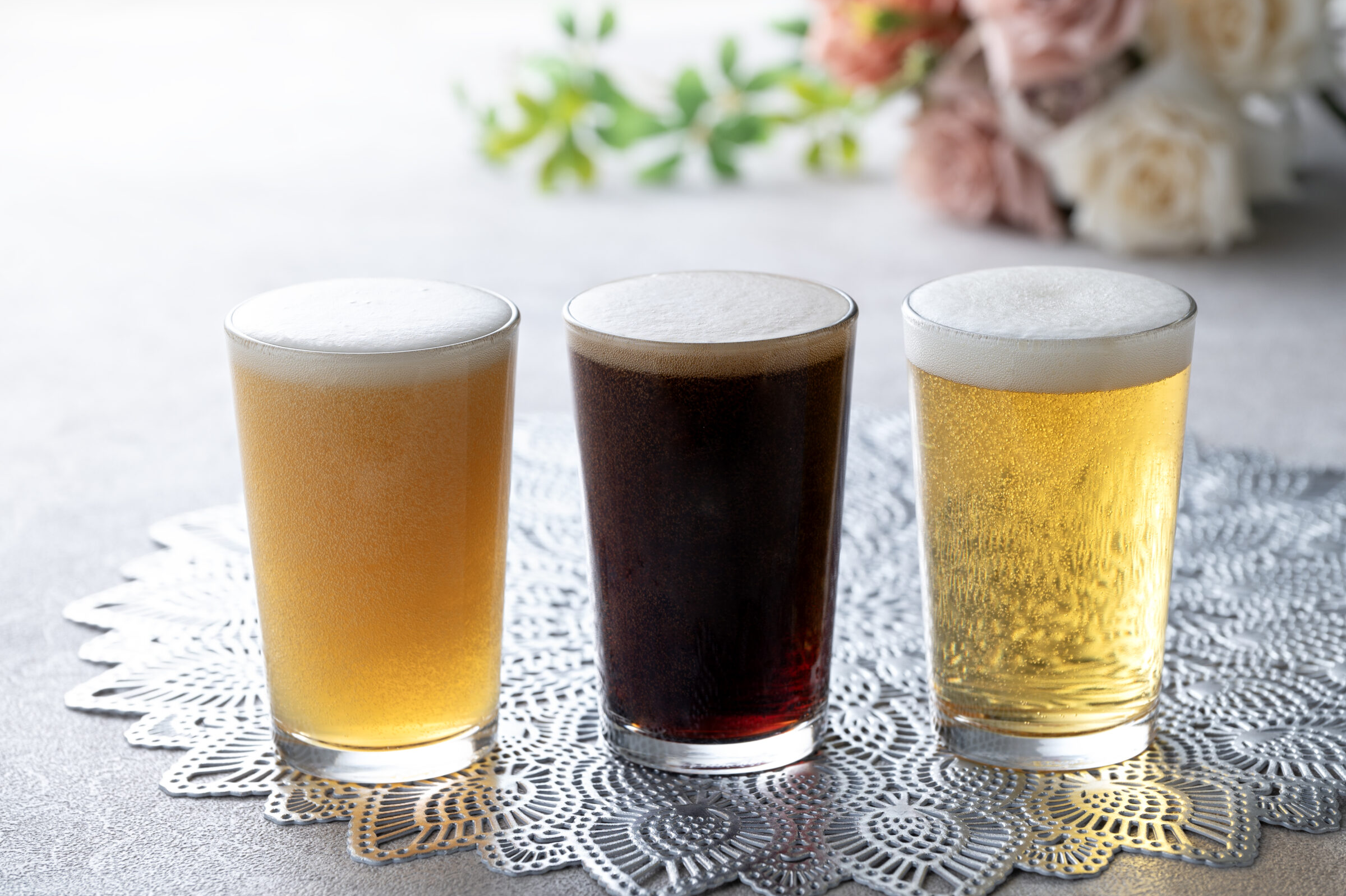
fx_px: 4783
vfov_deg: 10.7
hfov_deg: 16.0
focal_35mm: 128
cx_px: 673
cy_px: 445
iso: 160
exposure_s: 1/200
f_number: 7.1
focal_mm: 120
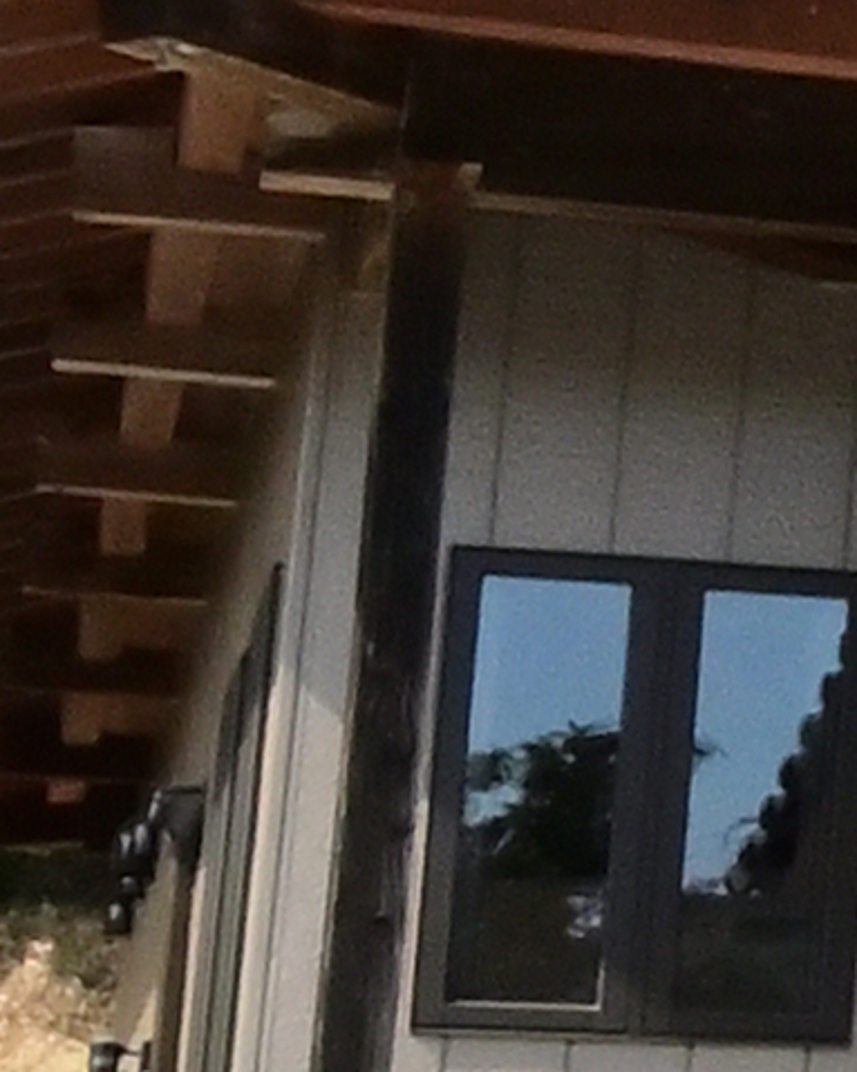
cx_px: 2998
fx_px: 5138
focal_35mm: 162
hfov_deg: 7.6
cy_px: 398
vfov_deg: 11.9
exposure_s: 1/500
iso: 1000
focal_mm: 14
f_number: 20
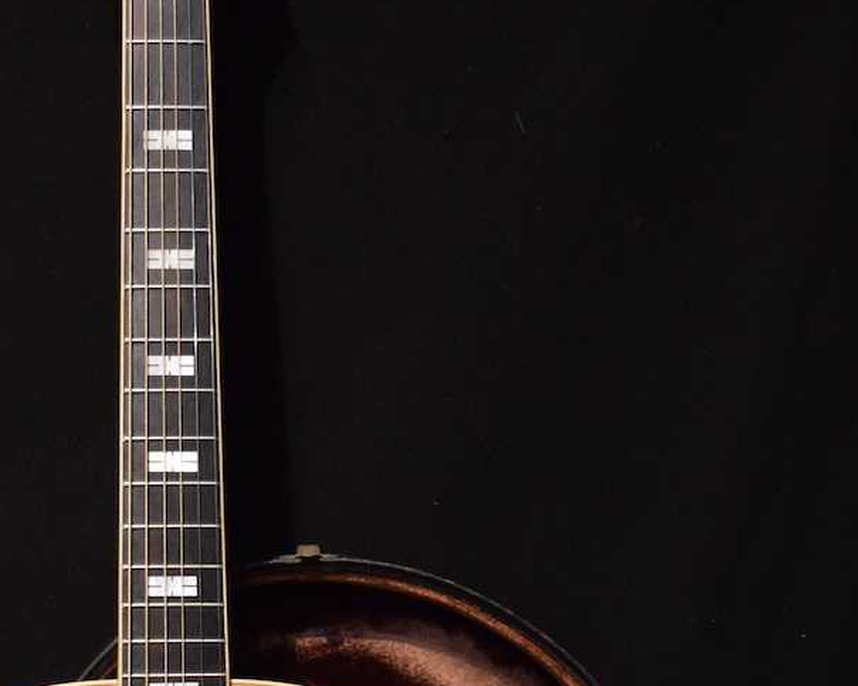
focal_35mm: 108
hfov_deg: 17.6
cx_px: 153
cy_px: 672
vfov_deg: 14.0
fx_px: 2747
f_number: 4.2
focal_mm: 31
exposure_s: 1/30
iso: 3200
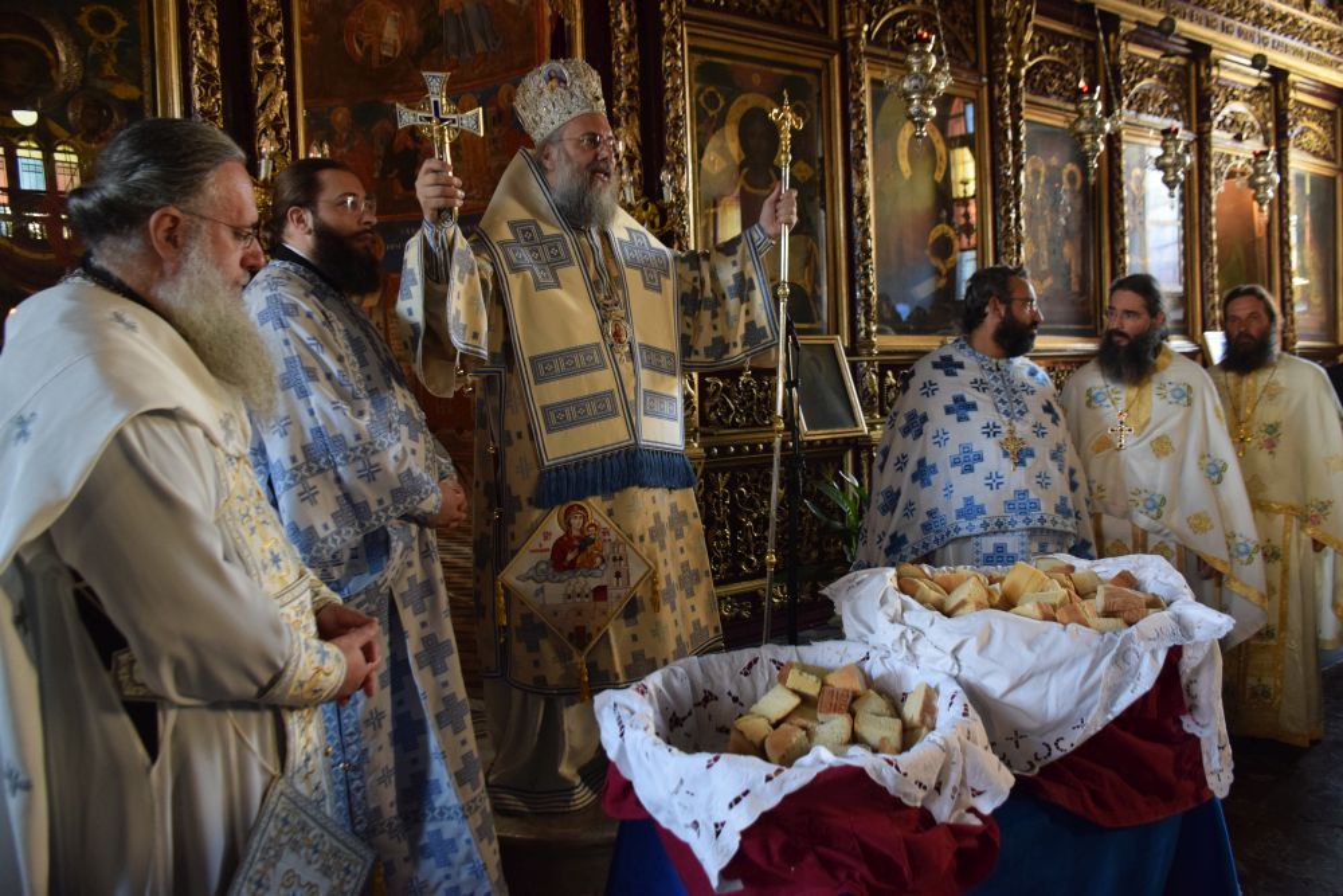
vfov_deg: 47.9
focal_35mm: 27
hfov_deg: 67.4
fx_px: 1007
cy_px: 448
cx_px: 672
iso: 1400
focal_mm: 18
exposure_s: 1/60
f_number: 3.5
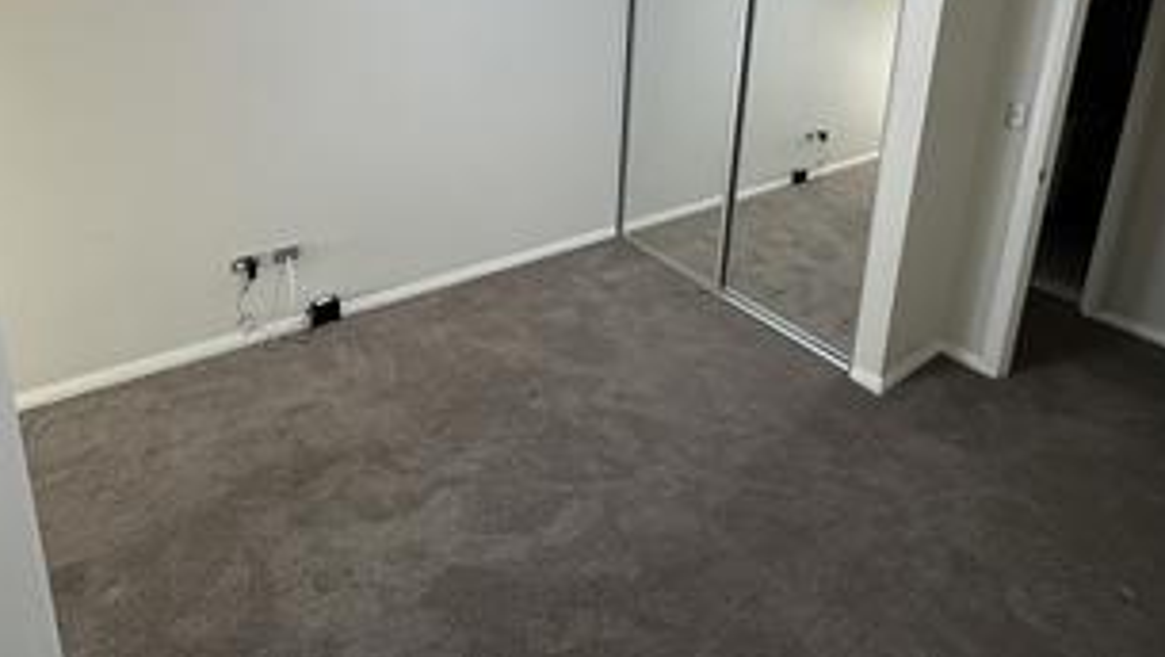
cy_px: 95
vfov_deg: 51.0
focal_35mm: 20
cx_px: 573
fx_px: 618
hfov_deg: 86.6
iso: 320
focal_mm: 2.22
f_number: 2.2
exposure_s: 1/100
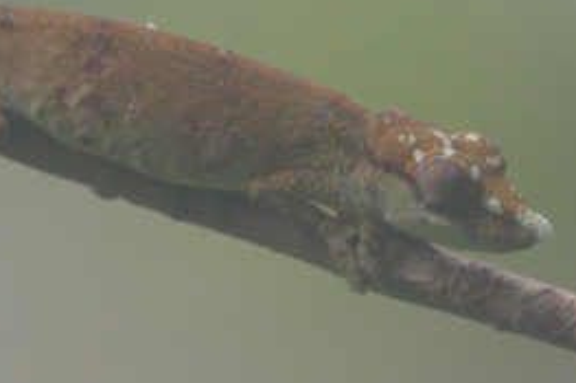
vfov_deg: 1.3
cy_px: 97
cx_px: 188
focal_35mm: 1095
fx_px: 17508
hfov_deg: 1.9
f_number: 9.5
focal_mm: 300
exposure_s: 1/90
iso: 800
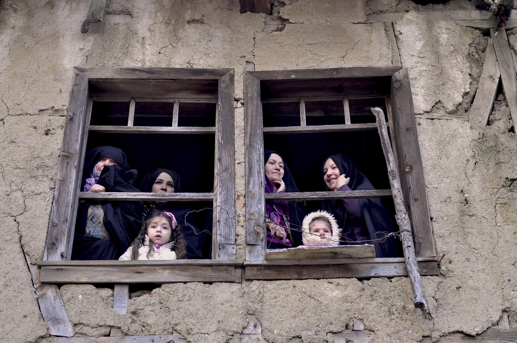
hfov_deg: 27.0
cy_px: 172
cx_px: 258
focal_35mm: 75
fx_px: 1076
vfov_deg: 18.1
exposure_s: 1/250
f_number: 2.8
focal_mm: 50
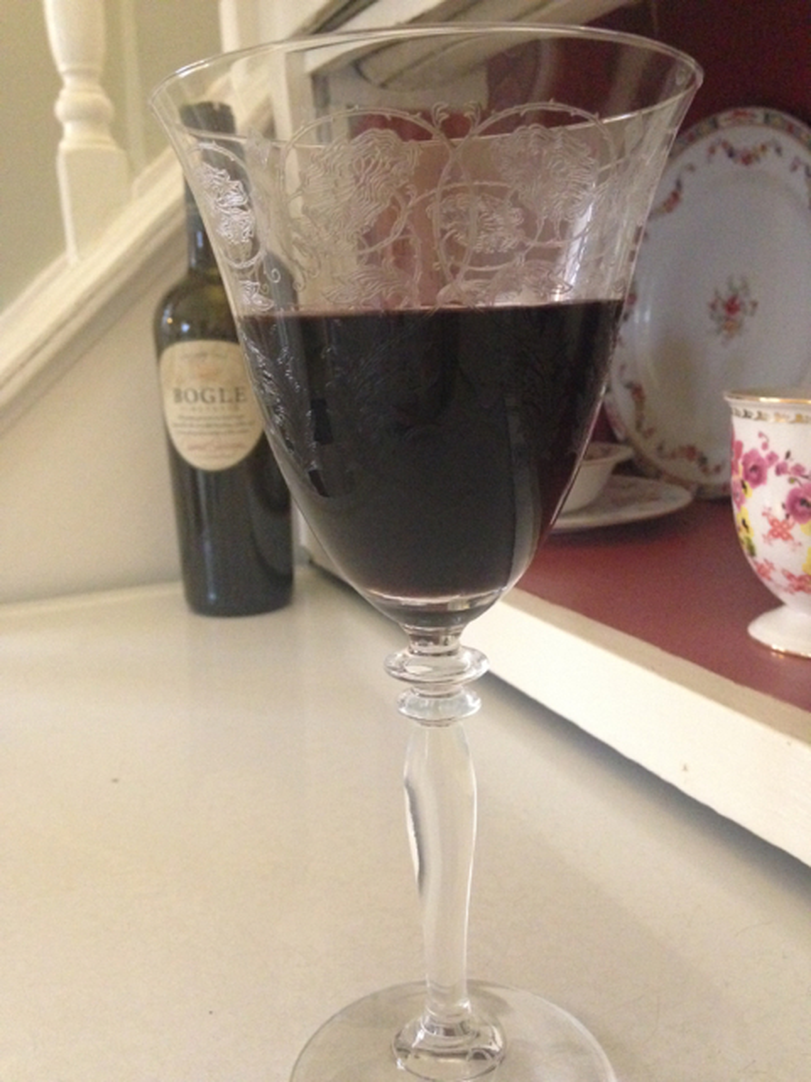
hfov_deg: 42.9
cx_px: 406
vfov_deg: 55.4
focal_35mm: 33
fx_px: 1031
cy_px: 541
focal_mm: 4.12
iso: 640
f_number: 2.4
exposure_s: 1/15
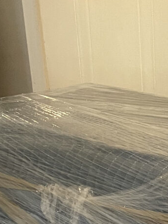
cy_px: 349
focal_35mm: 109
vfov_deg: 16.3
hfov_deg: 13.2
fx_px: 706
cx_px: 202
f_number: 1.6
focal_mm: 4.2
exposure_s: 1/60
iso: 250
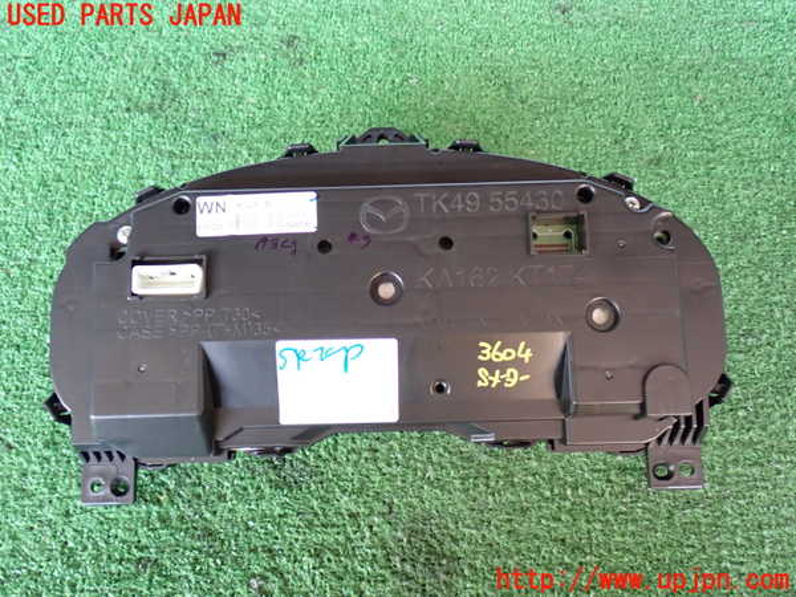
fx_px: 874
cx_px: 398
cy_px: 298
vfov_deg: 37.7
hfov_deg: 49.0
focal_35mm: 38
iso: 640
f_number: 2.7
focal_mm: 6.83
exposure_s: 1/40
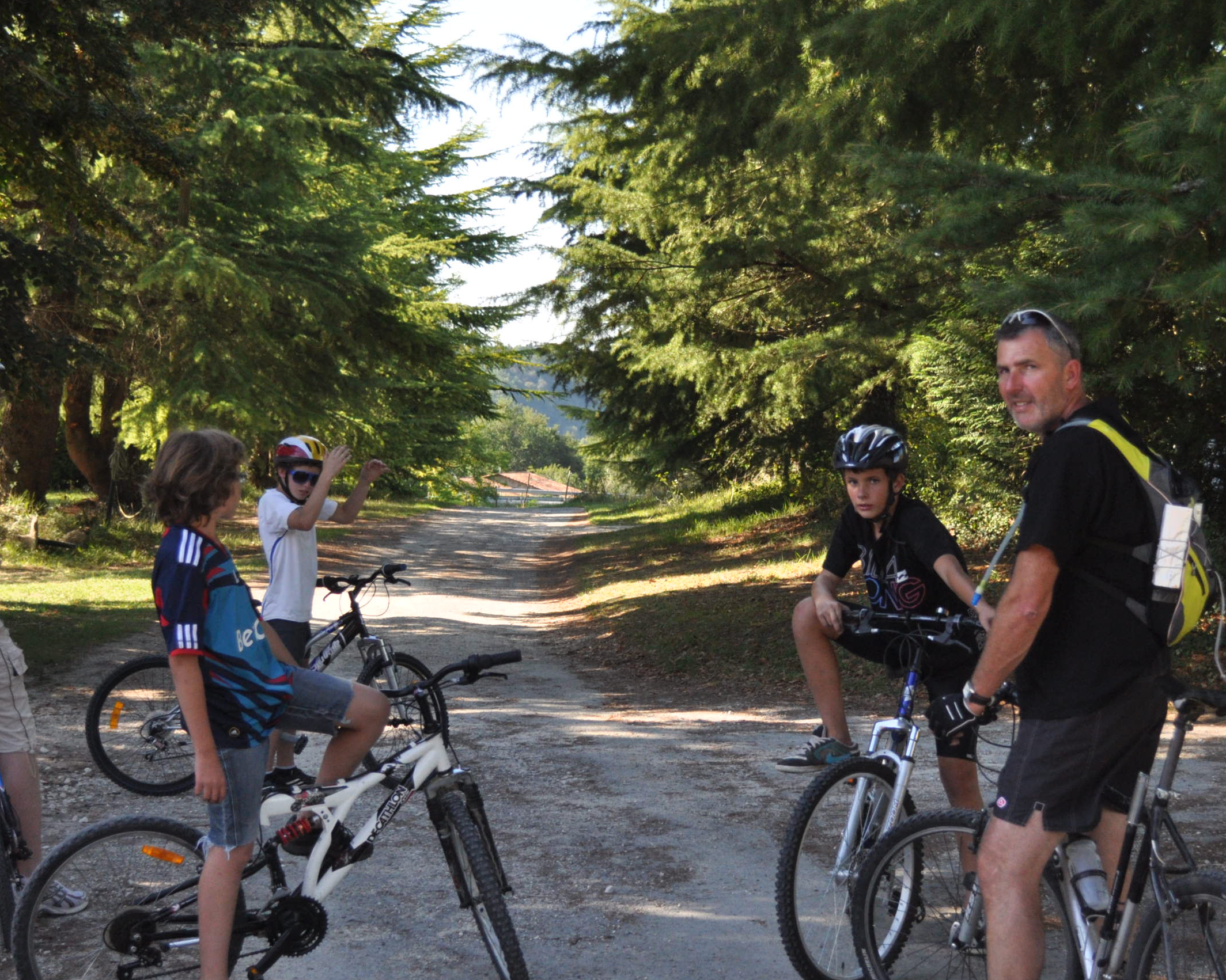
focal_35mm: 68
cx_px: 731
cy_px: 506
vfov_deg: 22.5
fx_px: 2467
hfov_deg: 27.8
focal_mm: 32
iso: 720
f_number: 4.8
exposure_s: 1/1000
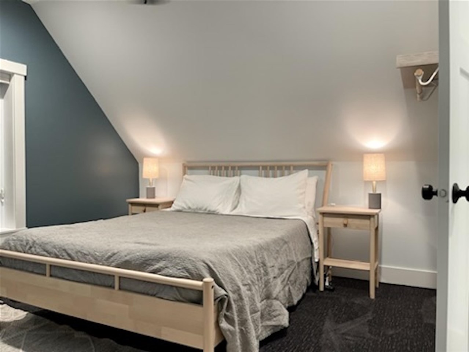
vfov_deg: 53.1
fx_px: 352
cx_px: 234
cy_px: 176
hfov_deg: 67.3
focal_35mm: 26
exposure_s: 1/60
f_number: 1.6
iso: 250
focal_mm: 5.1
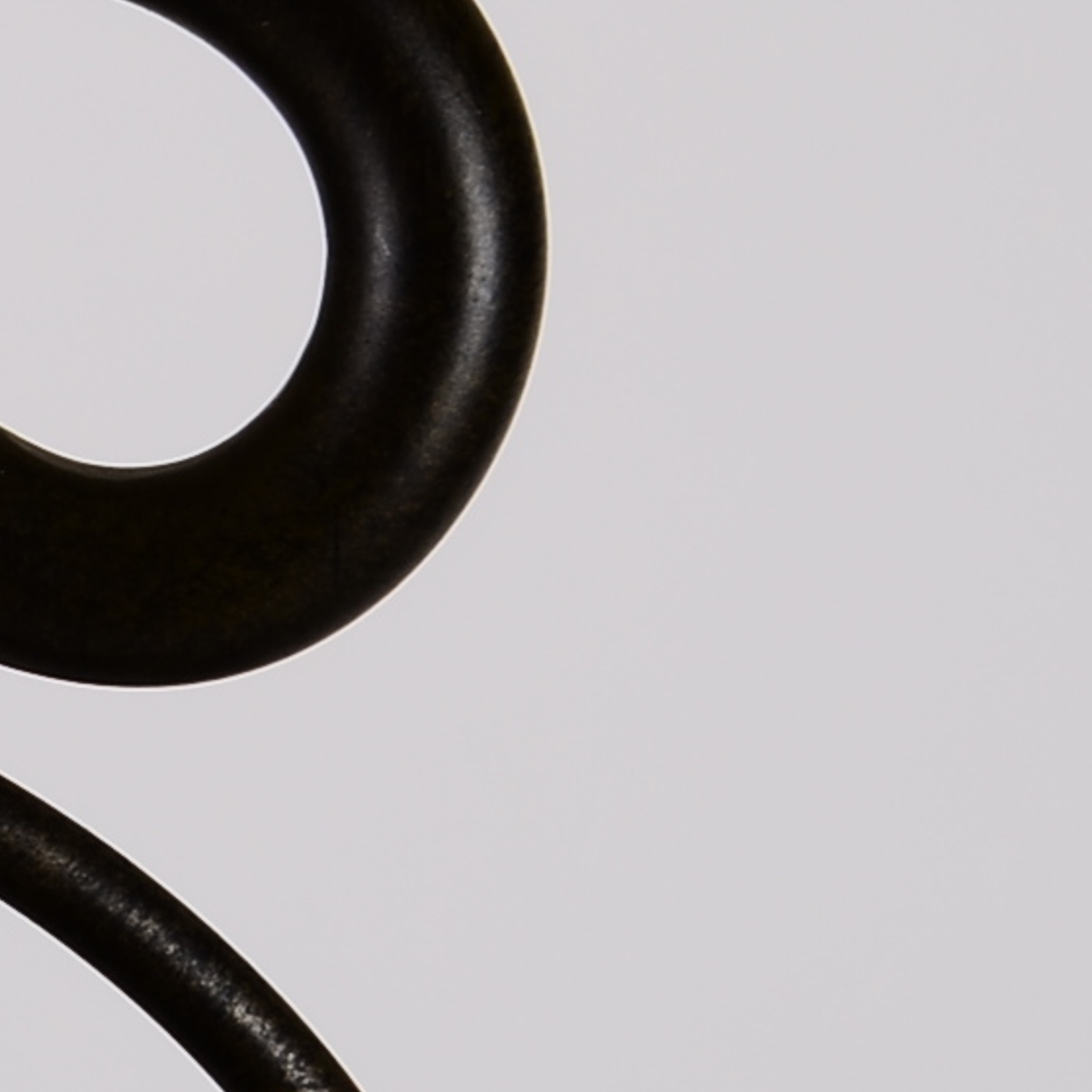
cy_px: 903
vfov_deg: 3.0
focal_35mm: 589
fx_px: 21017
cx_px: -817
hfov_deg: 3.0
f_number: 18
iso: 100
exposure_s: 1/160
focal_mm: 105
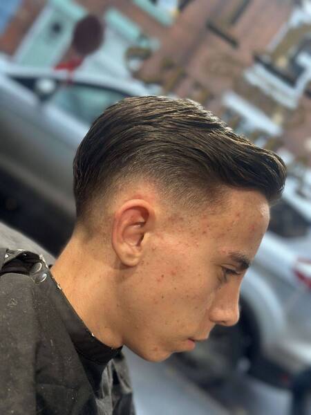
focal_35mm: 48
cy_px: 208
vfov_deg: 39.7
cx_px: 156
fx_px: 575
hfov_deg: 30.3
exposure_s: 1/100
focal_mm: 6.86
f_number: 1.78
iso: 80
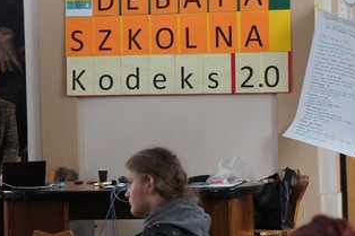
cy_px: 126
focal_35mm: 168
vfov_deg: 8.2
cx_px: 61
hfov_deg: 12.2
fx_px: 1656
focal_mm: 55
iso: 1600
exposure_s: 1/40
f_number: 5.6
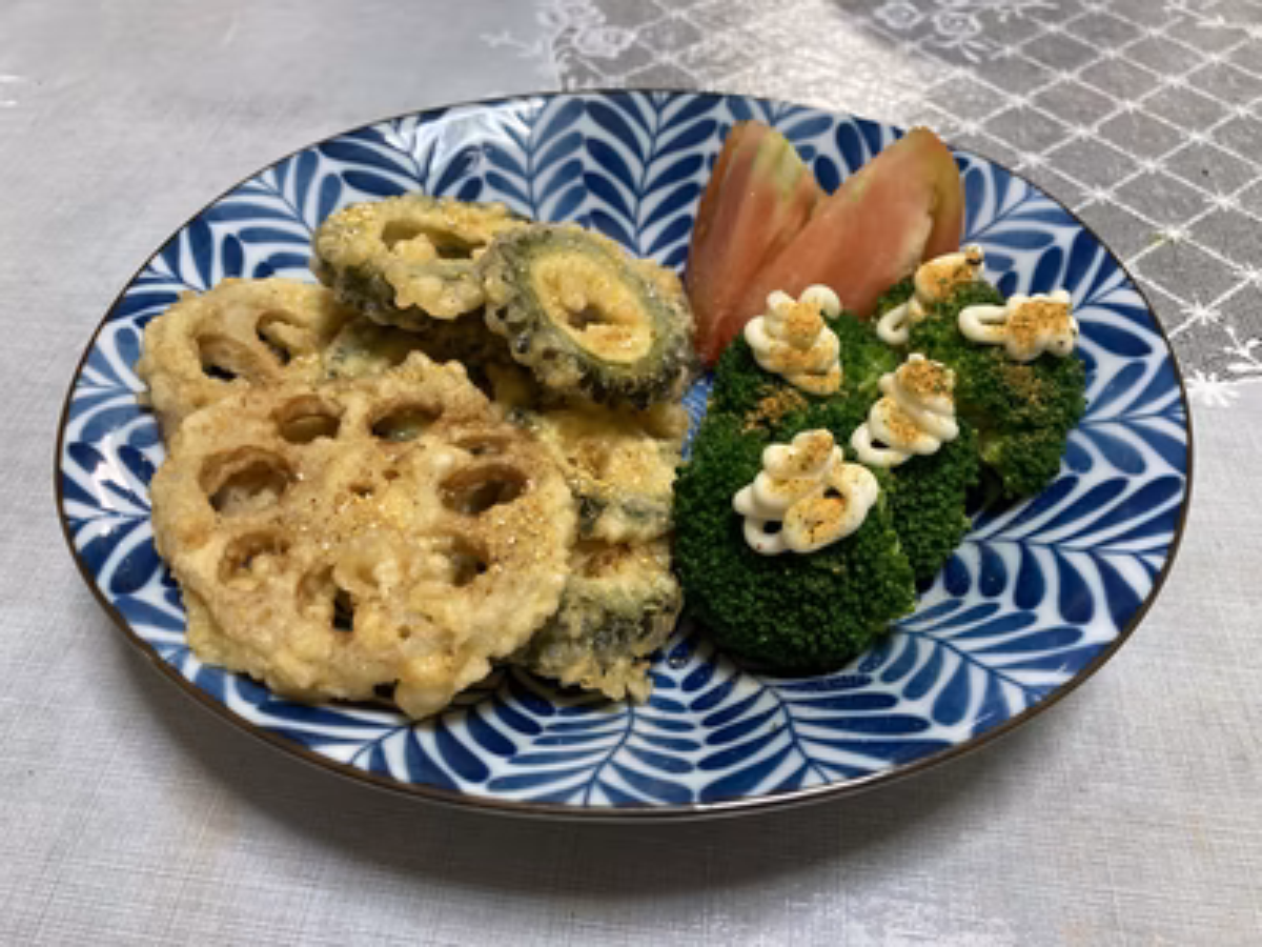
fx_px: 1021
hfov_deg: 63.4
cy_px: 474
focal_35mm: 28
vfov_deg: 49.7
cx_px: 631
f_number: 1.8
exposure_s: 1/42
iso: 100
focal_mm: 3.99
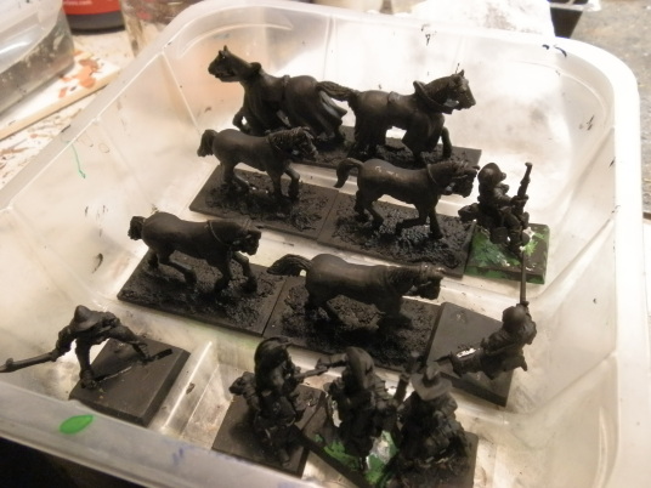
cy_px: 244
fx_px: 527
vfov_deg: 49.7
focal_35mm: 28
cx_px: 326
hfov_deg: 63.4
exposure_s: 1/60
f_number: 3.1
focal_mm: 5
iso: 400
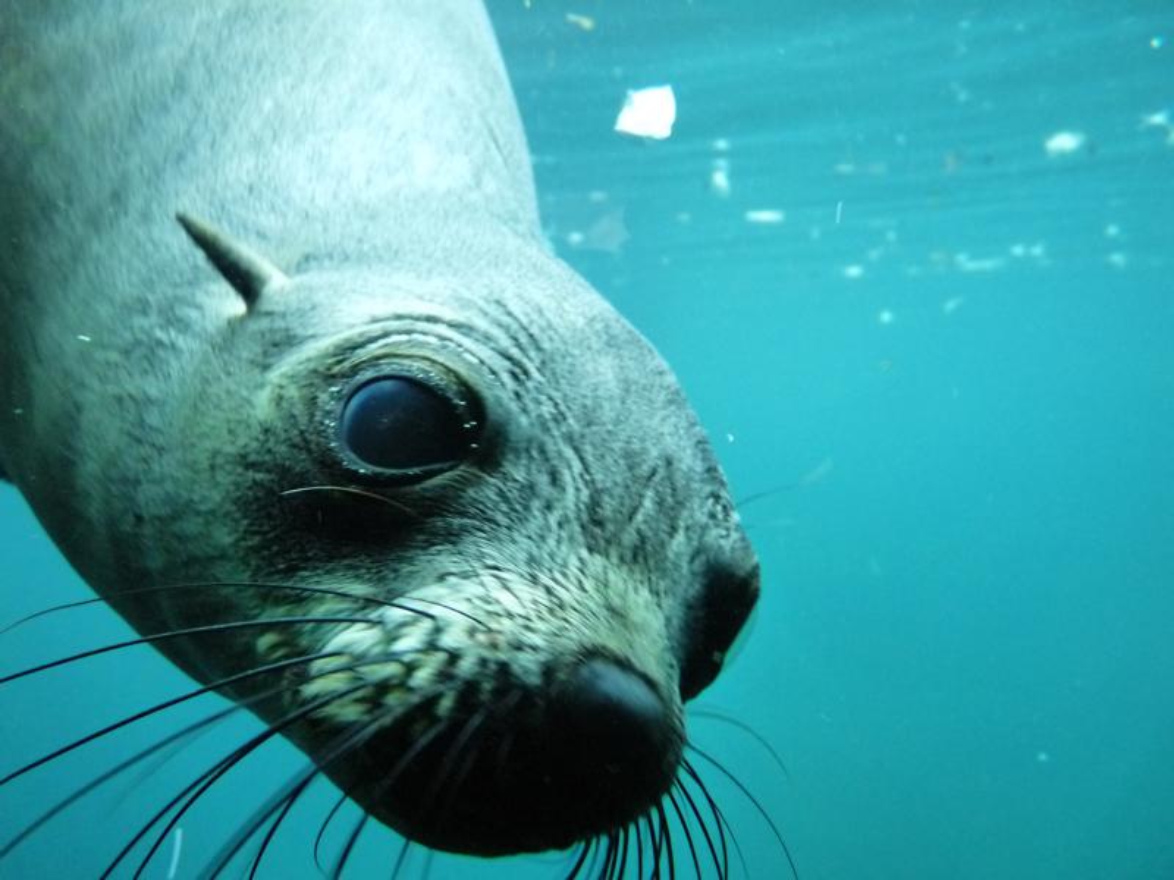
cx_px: 587
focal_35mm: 27
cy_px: 440
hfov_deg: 65.3
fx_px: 916
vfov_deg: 51.4
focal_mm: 4.8
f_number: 2.8
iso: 800
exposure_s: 1/50
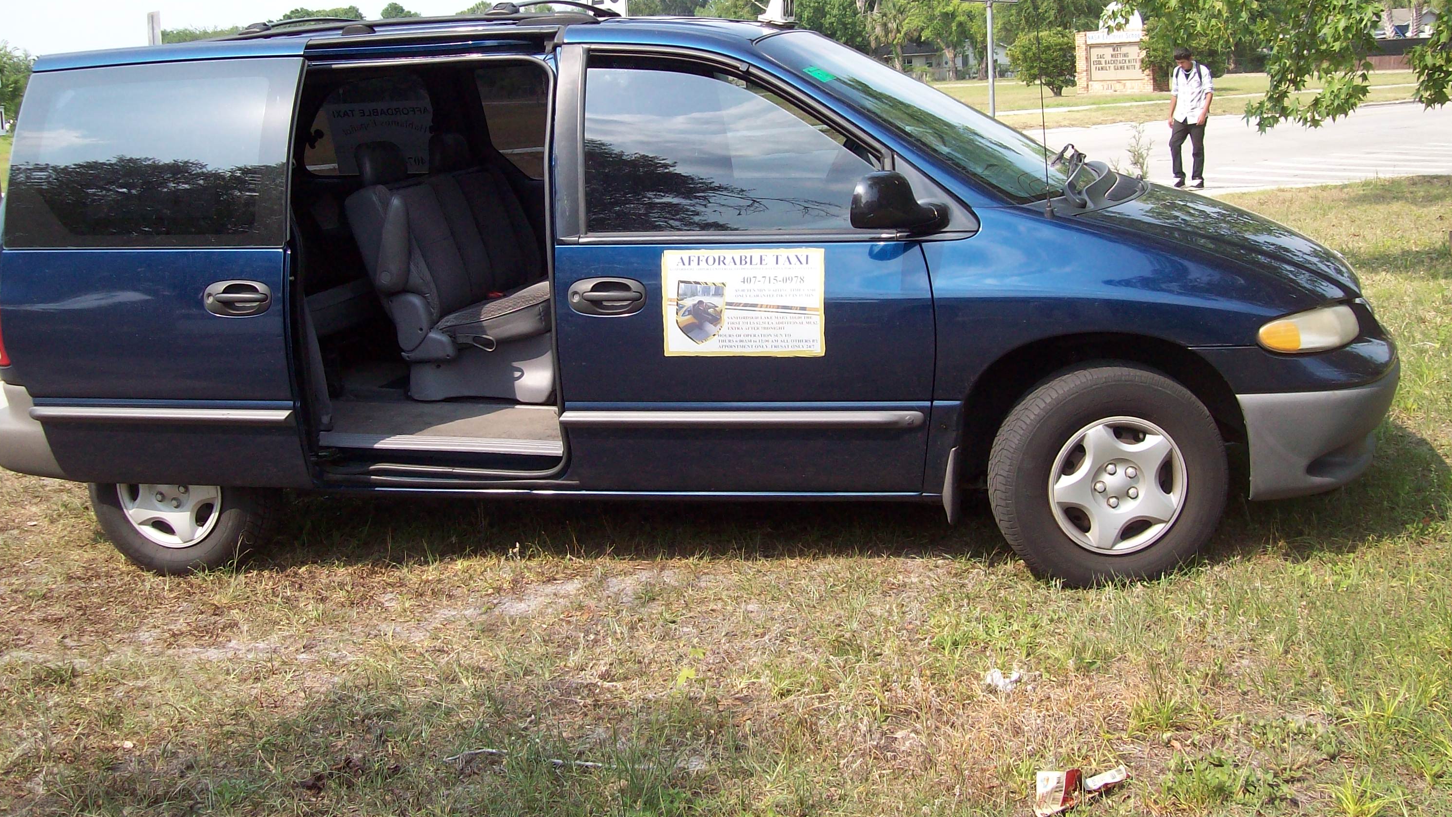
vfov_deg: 29.6
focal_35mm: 40
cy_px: 302
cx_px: 718
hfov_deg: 50.5
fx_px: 1540
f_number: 2.7
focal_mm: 6
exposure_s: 1/588
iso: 80
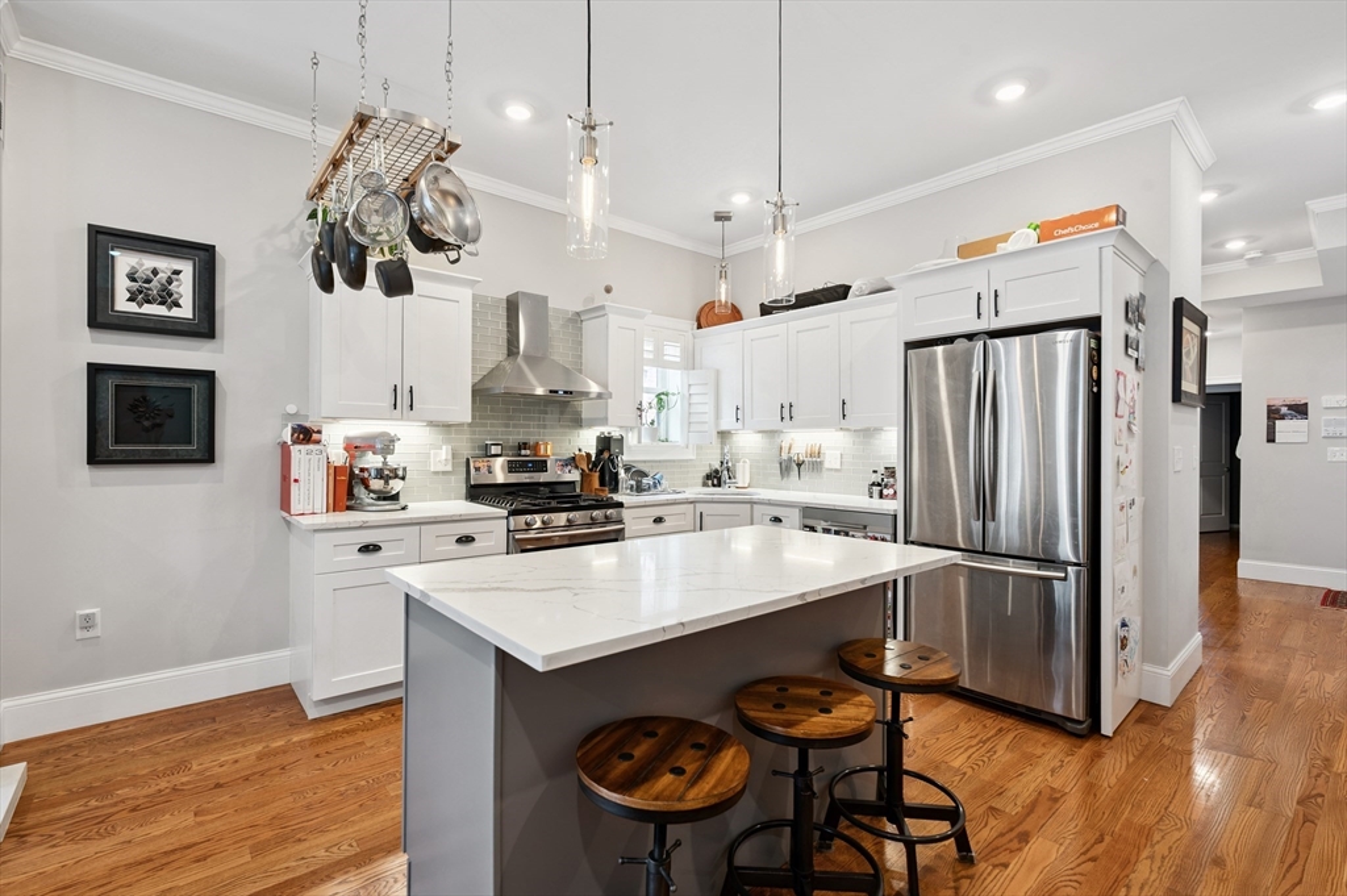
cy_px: 448
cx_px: 674
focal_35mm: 16
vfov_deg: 73.7
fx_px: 598
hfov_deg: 96.8
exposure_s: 1/3.33
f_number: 8
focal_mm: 16
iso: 100
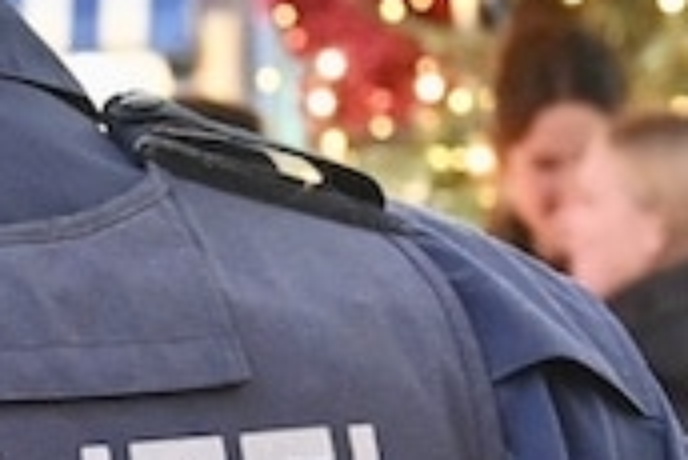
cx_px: -1008
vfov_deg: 6.3
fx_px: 4093
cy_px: 730
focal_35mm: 214
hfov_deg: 8.7
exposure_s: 1/100
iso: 5000
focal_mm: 36
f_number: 4
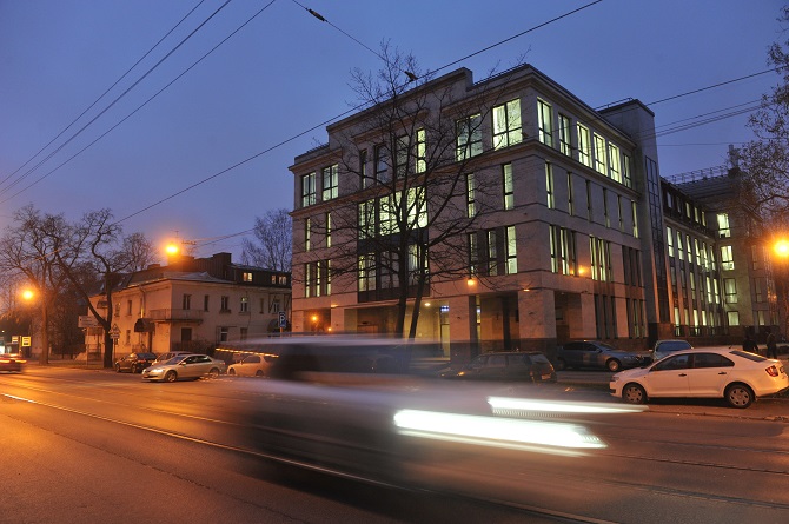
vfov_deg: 53.0
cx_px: 394
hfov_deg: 73.8
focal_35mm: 24
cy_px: 262
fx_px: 525
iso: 1600
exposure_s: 1/8
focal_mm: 24
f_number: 5
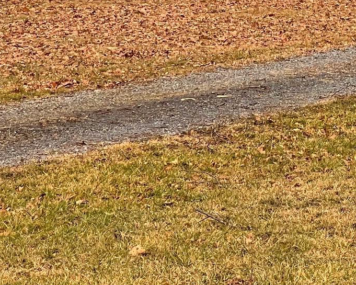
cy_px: -95
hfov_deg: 8.5
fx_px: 2382
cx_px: 366
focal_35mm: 226
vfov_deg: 6.8
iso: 80
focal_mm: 9
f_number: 2.8
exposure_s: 1/99
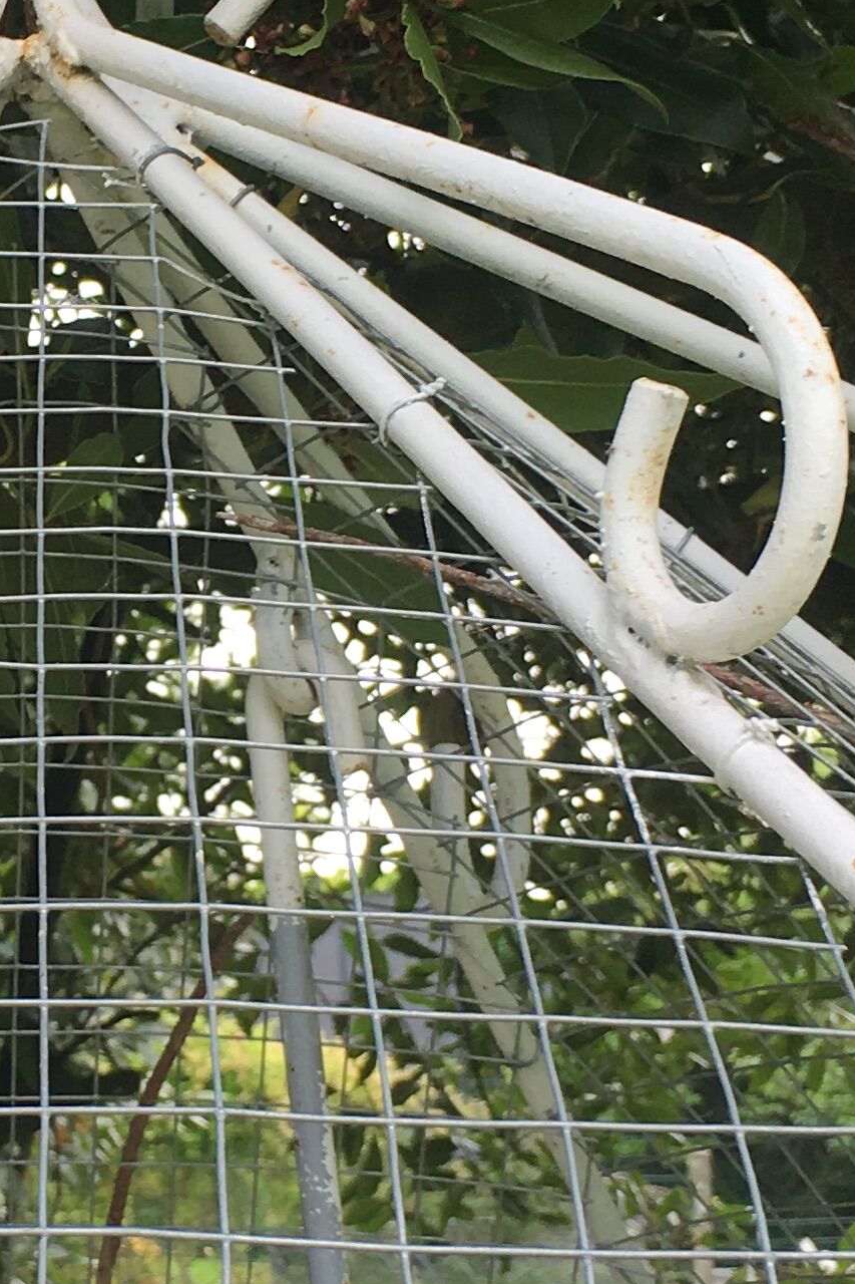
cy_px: 622
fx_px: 3385
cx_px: -9
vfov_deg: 21.5
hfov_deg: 14.2
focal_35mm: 95
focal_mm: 4.15
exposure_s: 1/187
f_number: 2.2
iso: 25
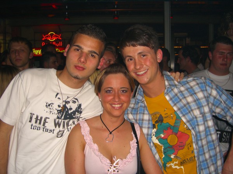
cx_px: 116
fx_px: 256
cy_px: 87
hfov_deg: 49.0
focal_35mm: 38
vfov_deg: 37.7
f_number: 2.8
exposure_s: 1/60
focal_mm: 7.9
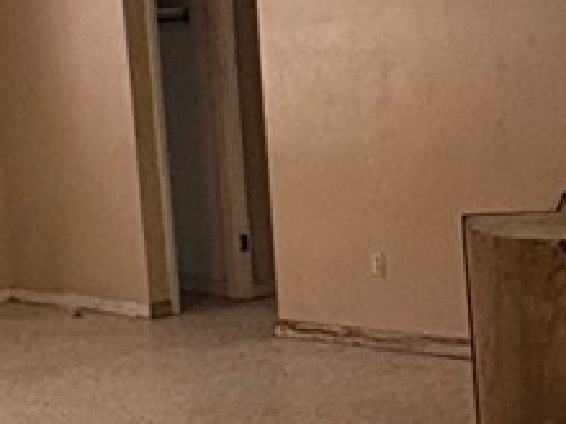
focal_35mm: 102
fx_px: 1668
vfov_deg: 14.4
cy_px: 342
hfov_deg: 18.9
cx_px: 527
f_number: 2.2
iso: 320
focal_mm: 2.22
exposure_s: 1/120
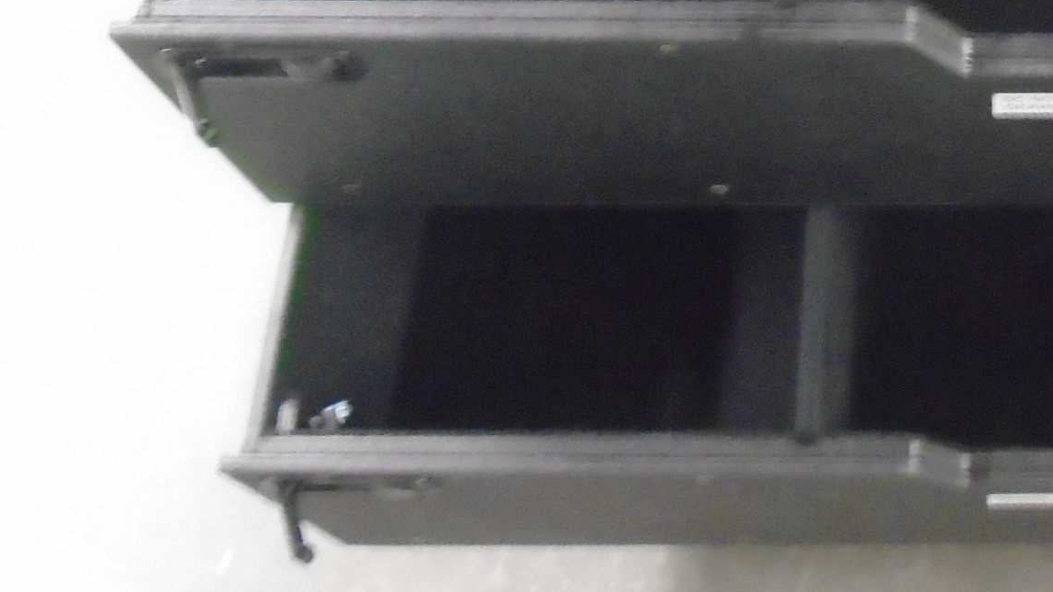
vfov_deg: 17.9
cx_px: 1067
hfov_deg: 30.4
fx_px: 1787
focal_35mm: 64
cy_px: -112
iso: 800
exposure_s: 1/4
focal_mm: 4.6
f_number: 3.2
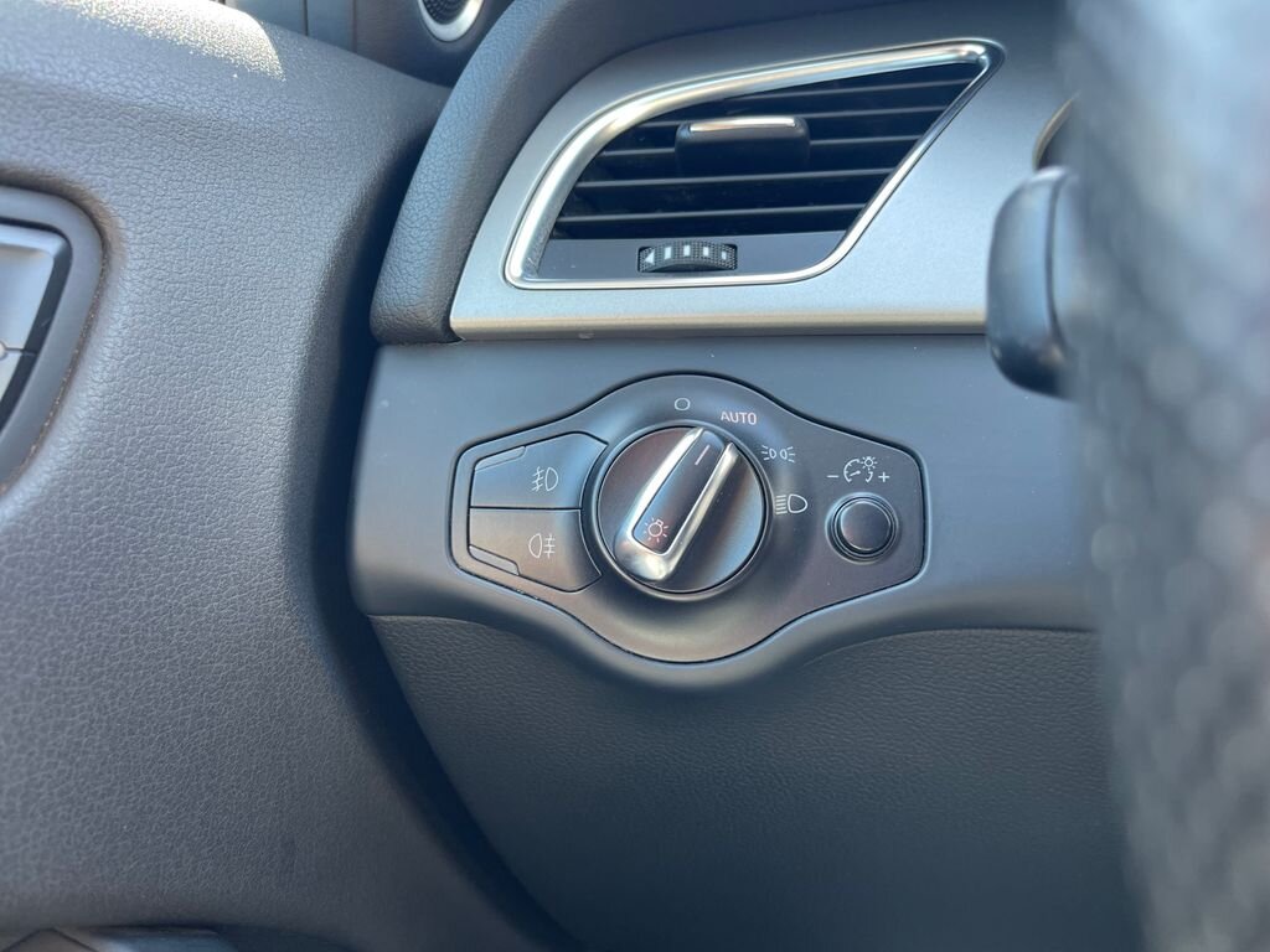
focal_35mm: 26
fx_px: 954
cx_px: 635
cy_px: 476
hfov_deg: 67.3
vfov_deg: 53.1
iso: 125
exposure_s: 1/94
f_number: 1.6
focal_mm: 5.1
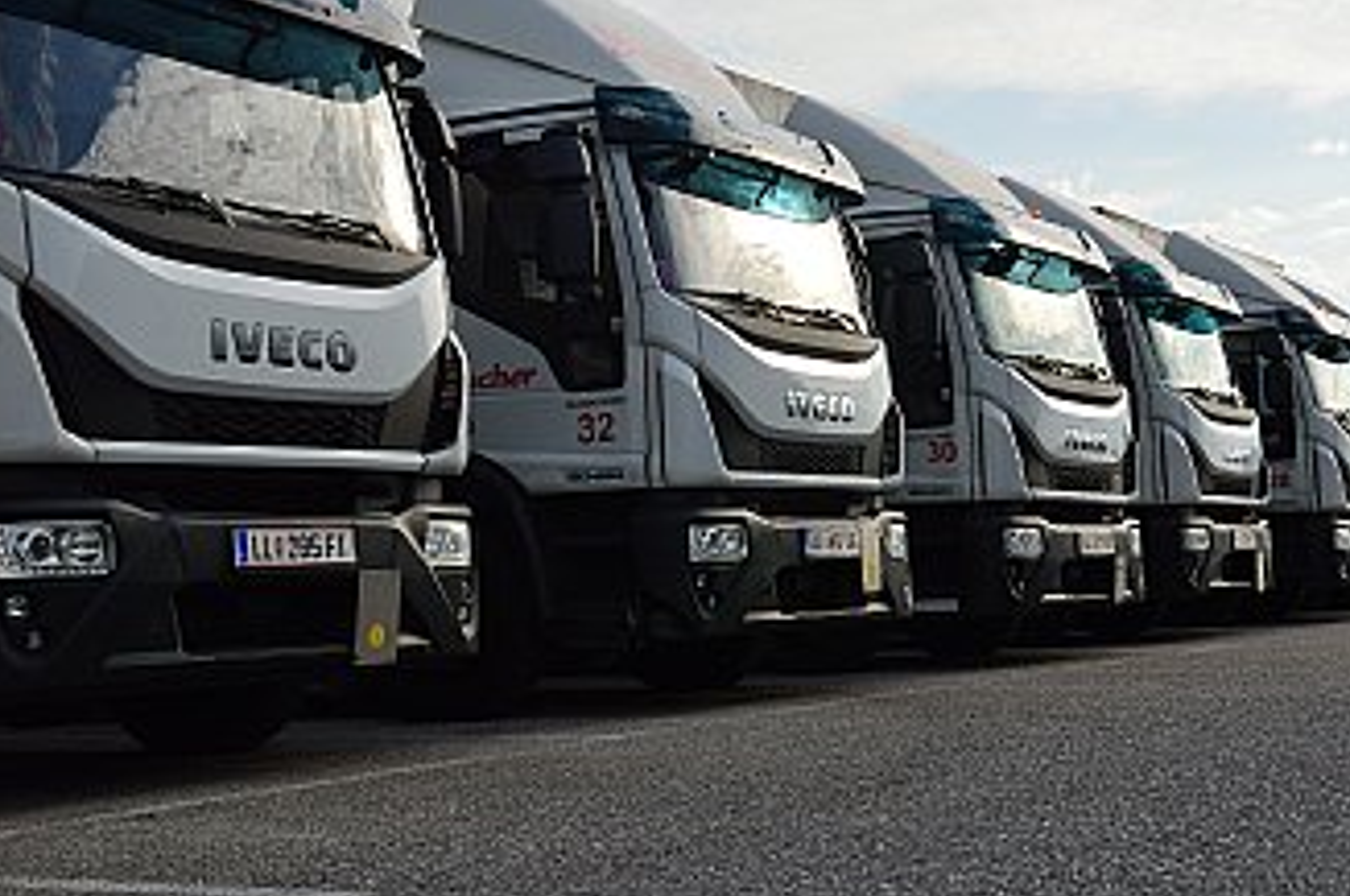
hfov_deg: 36.8
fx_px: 2022
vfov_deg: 25.0
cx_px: 784
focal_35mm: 54
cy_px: 403
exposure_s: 1/500
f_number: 11
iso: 360
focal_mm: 28
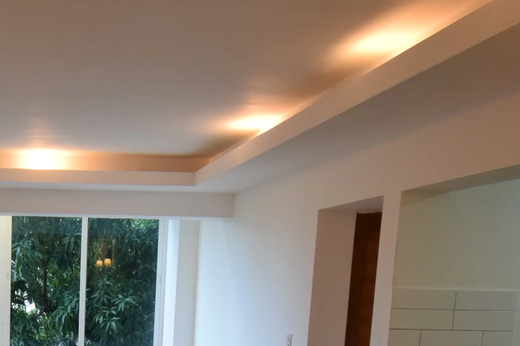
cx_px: 28
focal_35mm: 51
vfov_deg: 24.0
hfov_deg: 35.9
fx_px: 736
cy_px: 419
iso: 800
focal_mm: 10
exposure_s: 1/125
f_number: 4.5
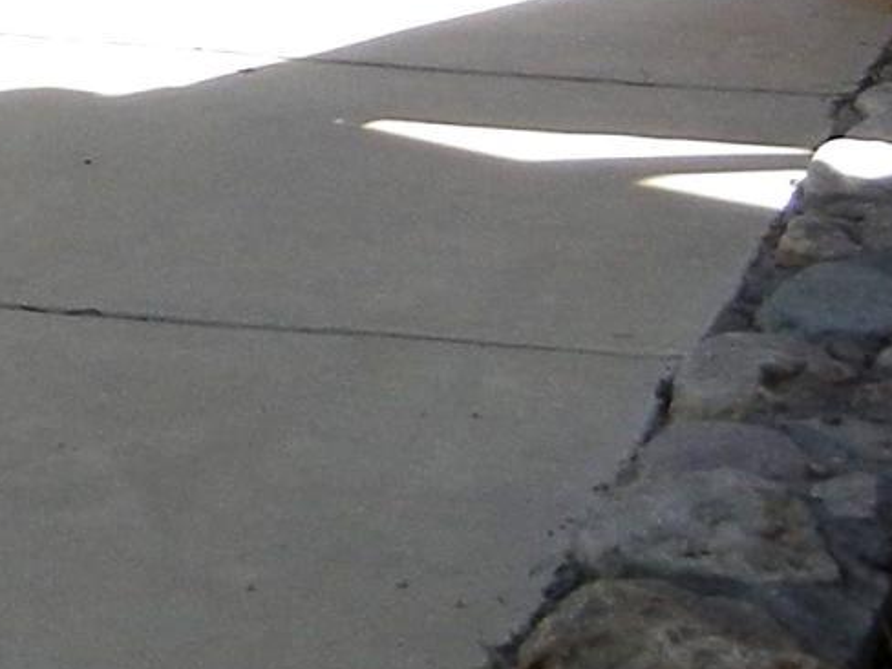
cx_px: -651
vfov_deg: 6.7
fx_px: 5386
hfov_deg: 9.1
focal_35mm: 209
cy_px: -923
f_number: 3.6
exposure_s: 1/512
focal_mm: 6.2
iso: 160
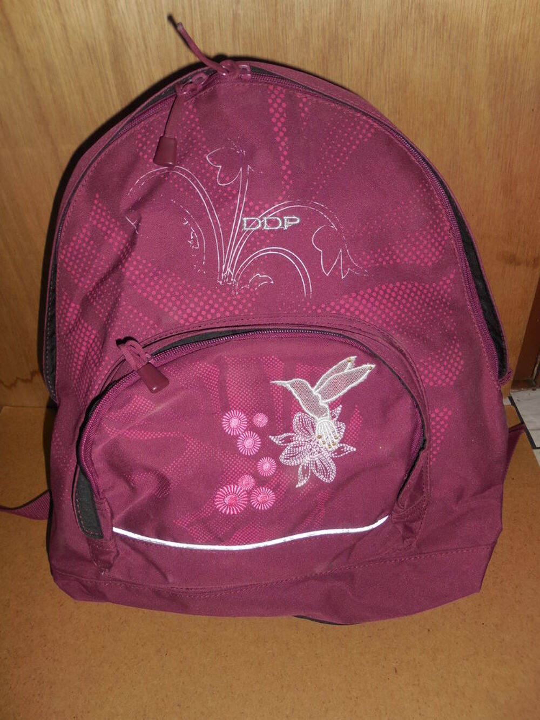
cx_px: 270
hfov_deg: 53.1
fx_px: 541
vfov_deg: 67.3
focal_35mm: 26
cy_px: 360
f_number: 3.5
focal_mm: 4.6
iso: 125
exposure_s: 1/25
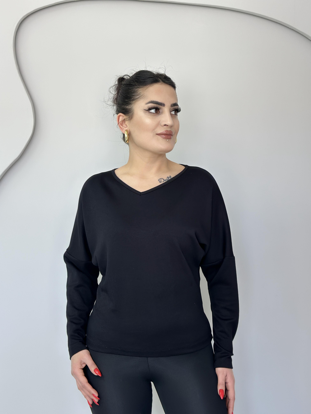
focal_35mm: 48
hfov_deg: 30.3
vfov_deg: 39.7
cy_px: 207
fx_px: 575
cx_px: 156
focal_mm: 6.86
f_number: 1.78
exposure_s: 1/124
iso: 64
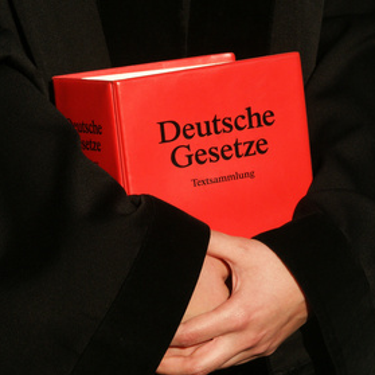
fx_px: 3101
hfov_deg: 6.9
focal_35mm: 253
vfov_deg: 6.9
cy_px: 183
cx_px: 188
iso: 100
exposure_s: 1/750
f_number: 5.6
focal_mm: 50.7
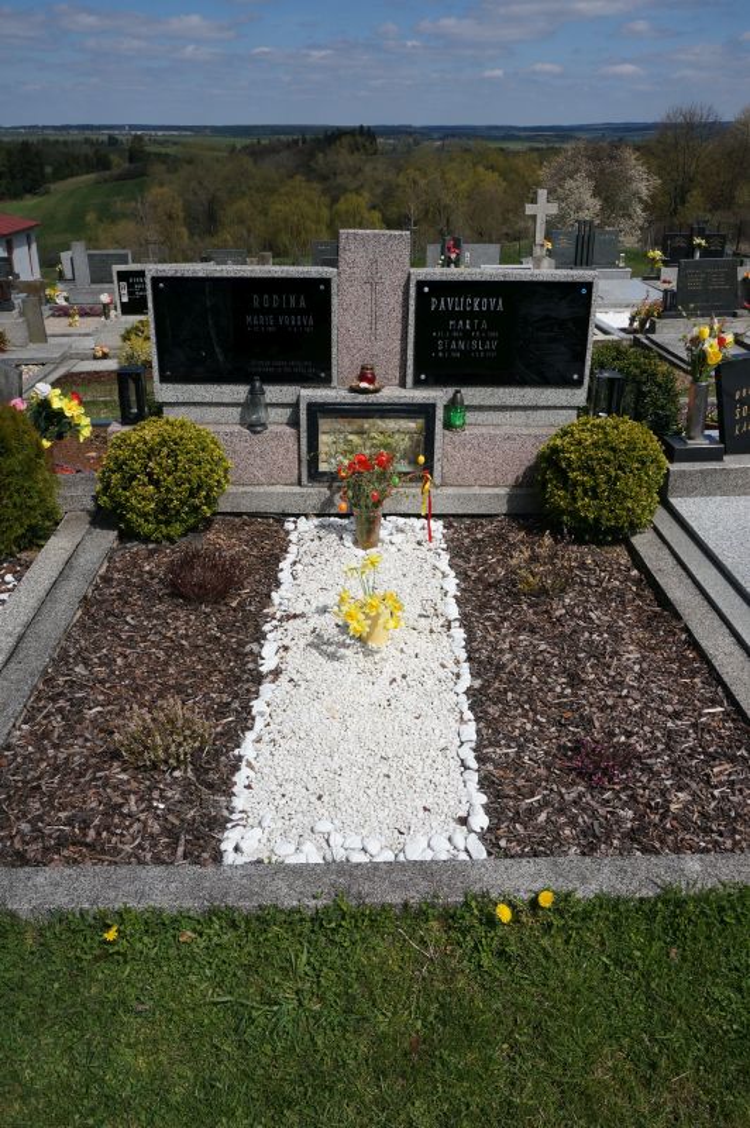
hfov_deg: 43.5
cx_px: 375
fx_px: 939
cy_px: 564
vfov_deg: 62.0
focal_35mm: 30
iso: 400
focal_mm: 20
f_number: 9
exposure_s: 1/1600
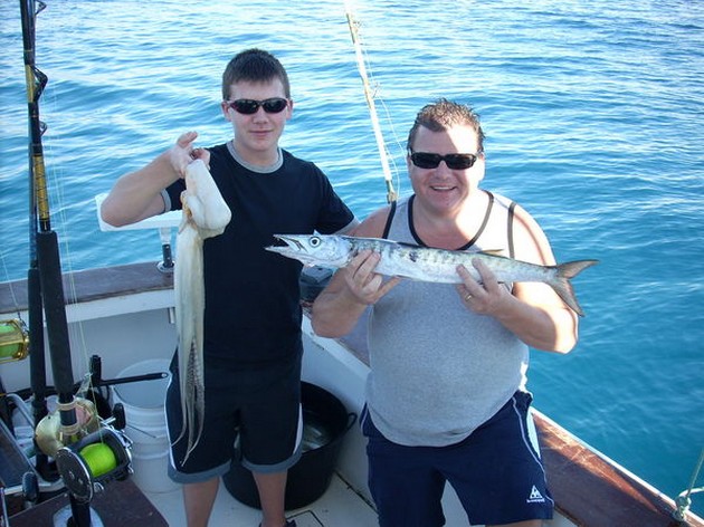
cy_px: 264
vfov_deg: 38.6
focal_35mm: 37
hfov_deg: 50.2
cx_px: 352
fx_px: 752
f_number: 2.8
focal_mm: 6.2
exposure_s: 1/210
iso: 64
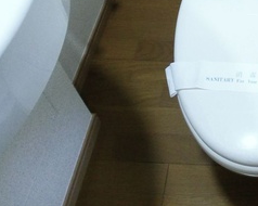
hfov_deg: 26.0
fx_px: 526
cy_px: -79
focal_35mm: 69
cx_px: 263
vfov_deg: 19.9
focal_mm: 5.1
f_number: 2
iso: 400
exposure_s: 1/40
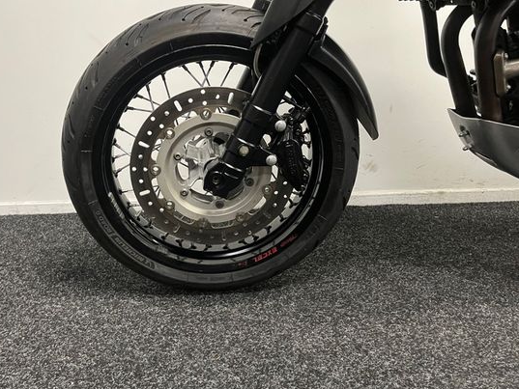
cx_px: 219
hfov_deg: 58.1
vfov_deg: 45.4
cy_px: 169
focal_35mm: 31
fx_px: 465
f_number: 1.6
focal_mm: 5.1
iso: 200
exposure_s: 1/50
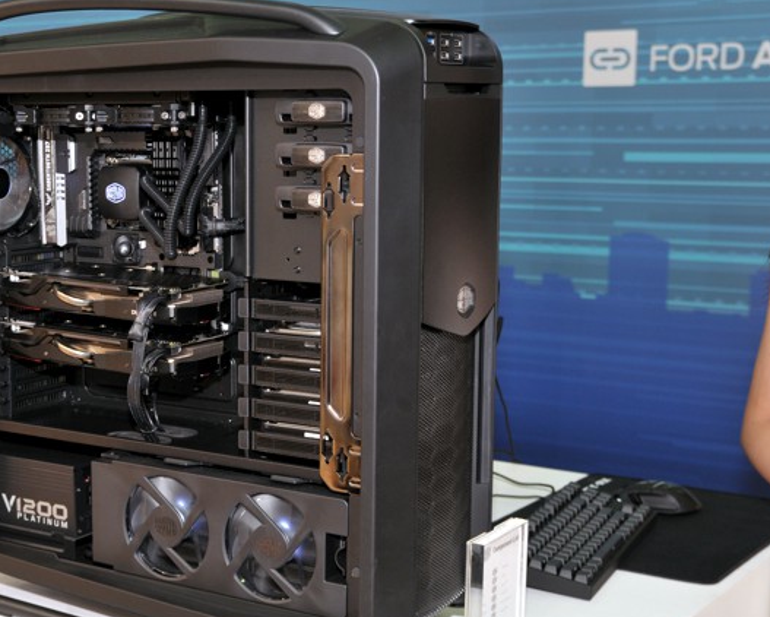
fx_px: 1550
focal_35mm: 68
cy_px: 336
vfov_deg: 22.5
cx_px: 232
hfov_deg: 27.7
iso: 400
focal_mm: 34
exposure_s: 1/80
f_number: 5
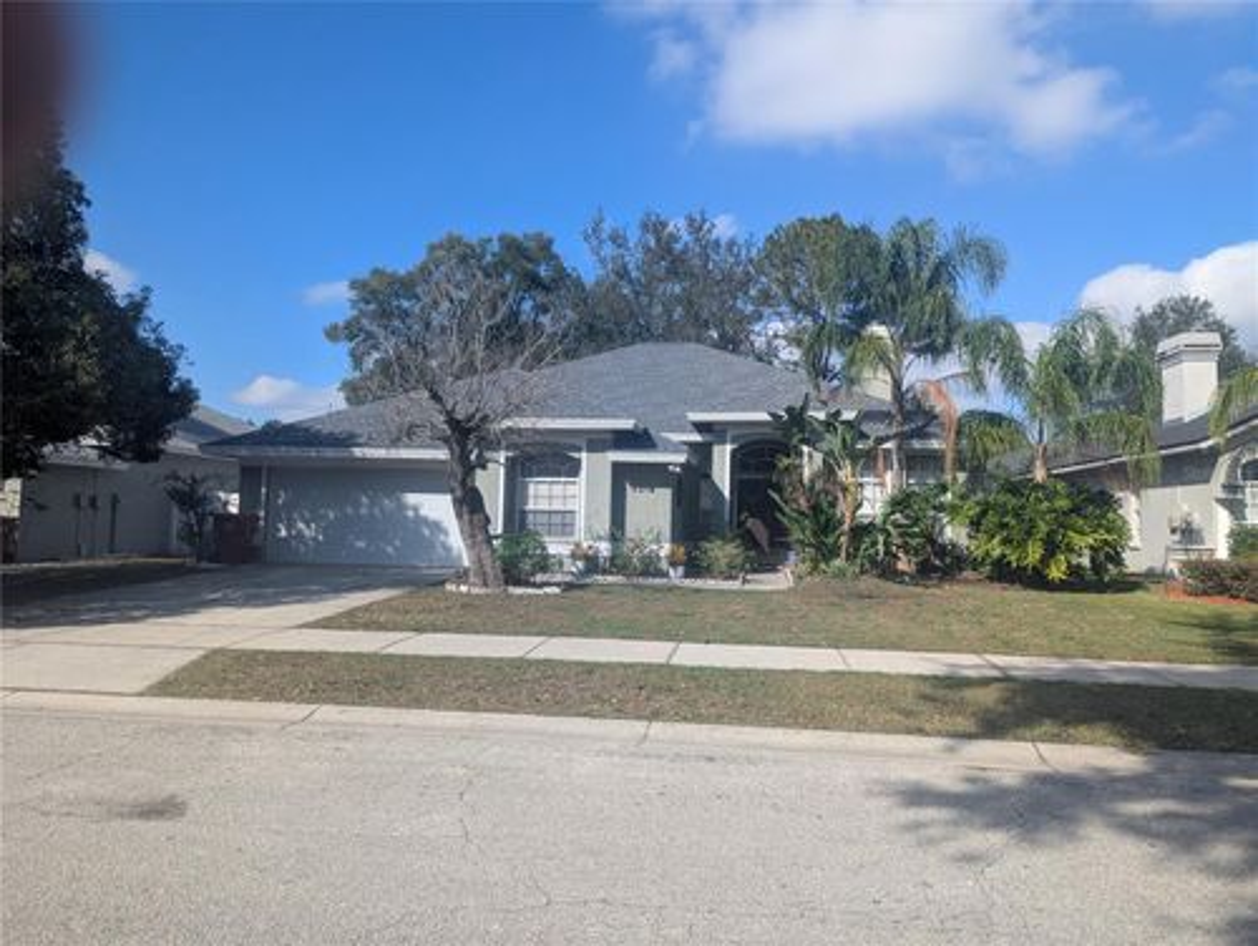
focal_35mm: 24
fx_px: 873
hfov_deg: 71.5
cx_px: 629
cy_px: 473
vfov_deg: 56.9
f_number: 1.85
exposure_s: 1/1770
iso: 47
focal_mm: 6.81
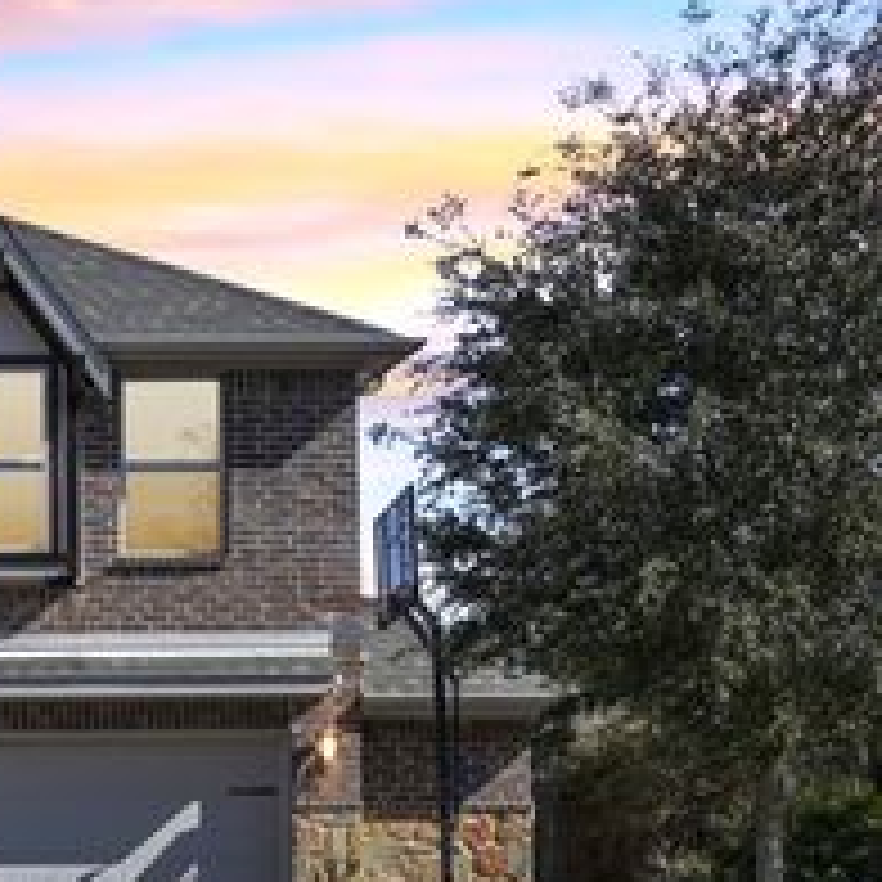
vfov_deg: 26.1
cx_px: -238
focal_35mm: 65
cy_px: 686
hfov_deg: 23.6
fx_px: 1874
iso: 400
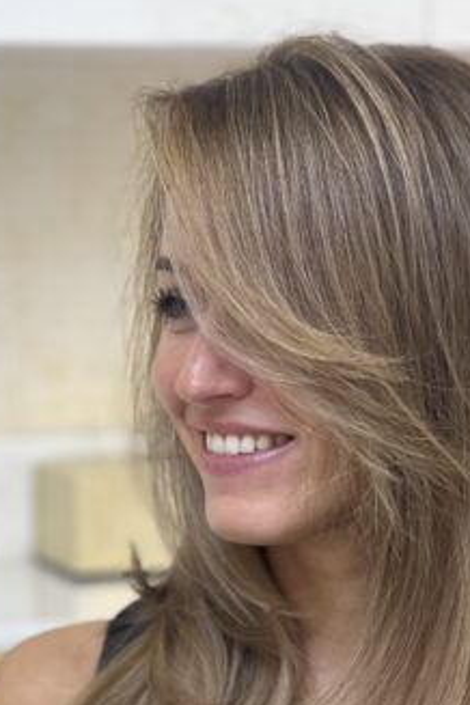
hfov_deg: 9.3
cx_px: 351
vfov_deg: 13.9
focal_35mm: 147
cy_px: 535
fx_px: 2879
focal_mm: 9
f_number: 2.8
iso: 100
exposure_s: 1/100
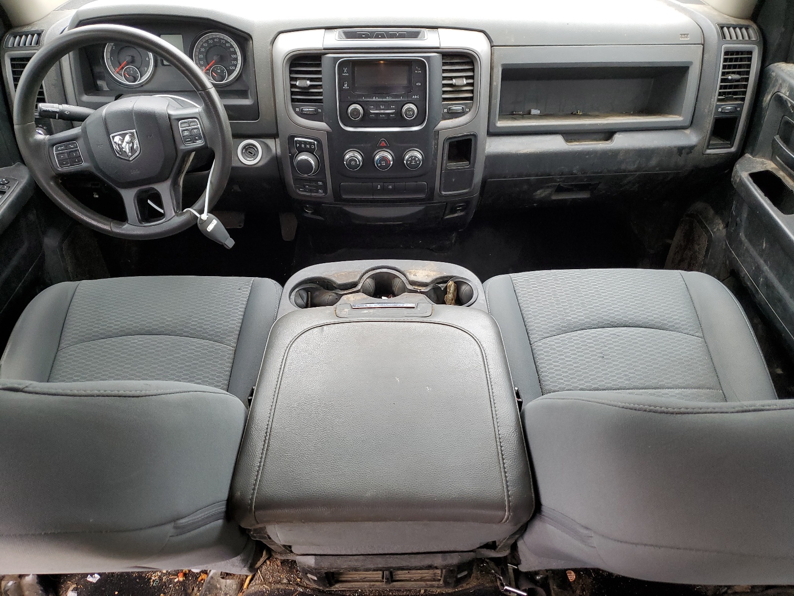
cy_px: 298
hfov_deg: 67.3
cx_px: 397
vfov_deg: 53.1
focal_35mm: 26
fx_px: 596
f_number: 1.5
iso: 86
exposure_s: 1/120
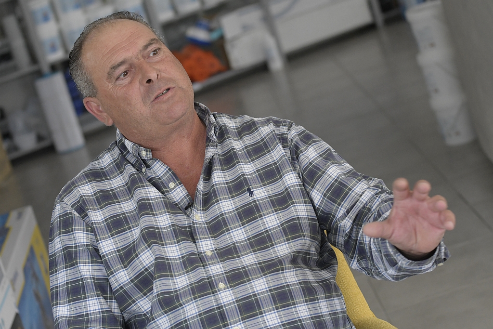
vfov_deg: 13.0
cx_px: 246
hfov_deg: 19.5
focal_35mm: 105
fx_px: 1438
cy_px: 164
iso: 2000
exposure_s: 1/250
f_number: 4
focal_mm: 70
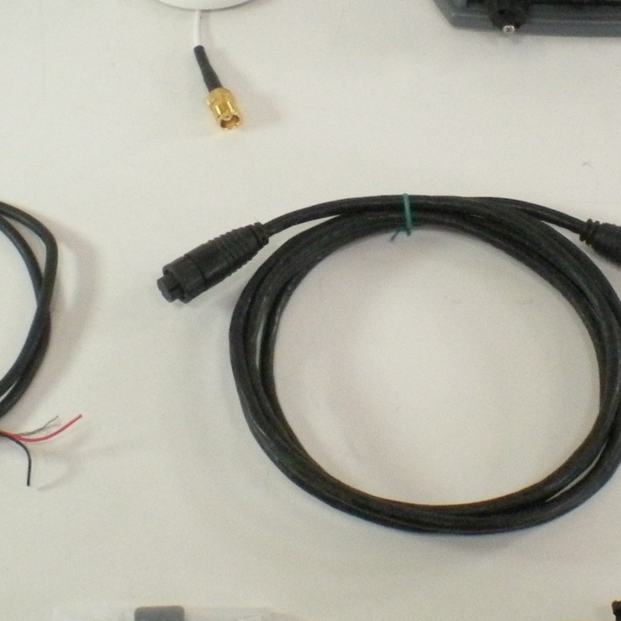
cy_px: 357
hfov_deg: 18.3
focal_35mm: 95
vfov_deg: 18.3
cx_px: 376
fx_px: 1928
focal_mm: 6.3
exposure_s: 1/210
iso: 400
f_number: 4.6
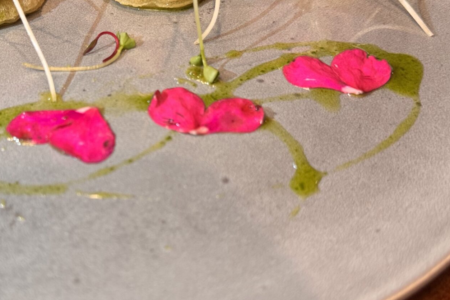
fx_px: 637
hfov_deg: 38.3
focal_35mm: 51
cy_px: 144
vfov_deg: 26.5
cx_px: 135
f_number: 1.78
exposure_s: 1/60
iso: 250
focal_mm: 6.76
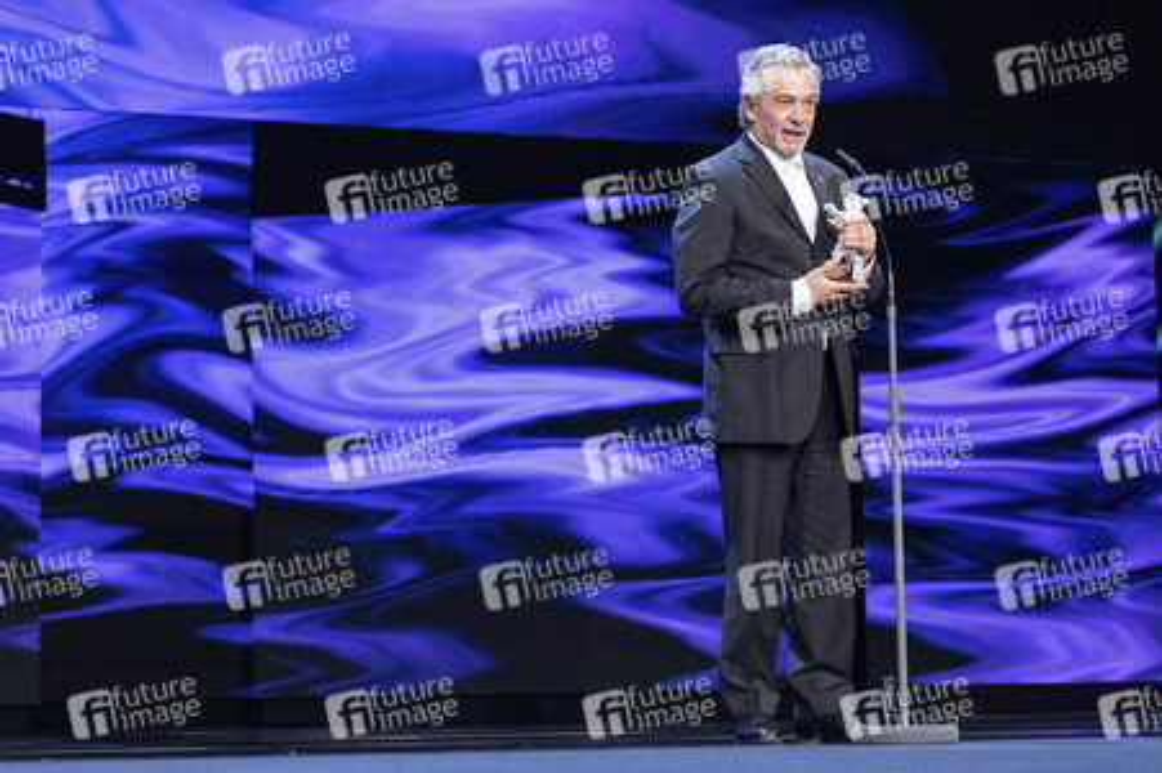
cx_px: 581
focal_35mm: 81
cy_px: 386
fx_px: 2613
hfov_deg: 25.1
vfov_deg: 16.8
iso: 3200
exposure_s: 1/140
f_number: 2.8
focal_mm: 54.1
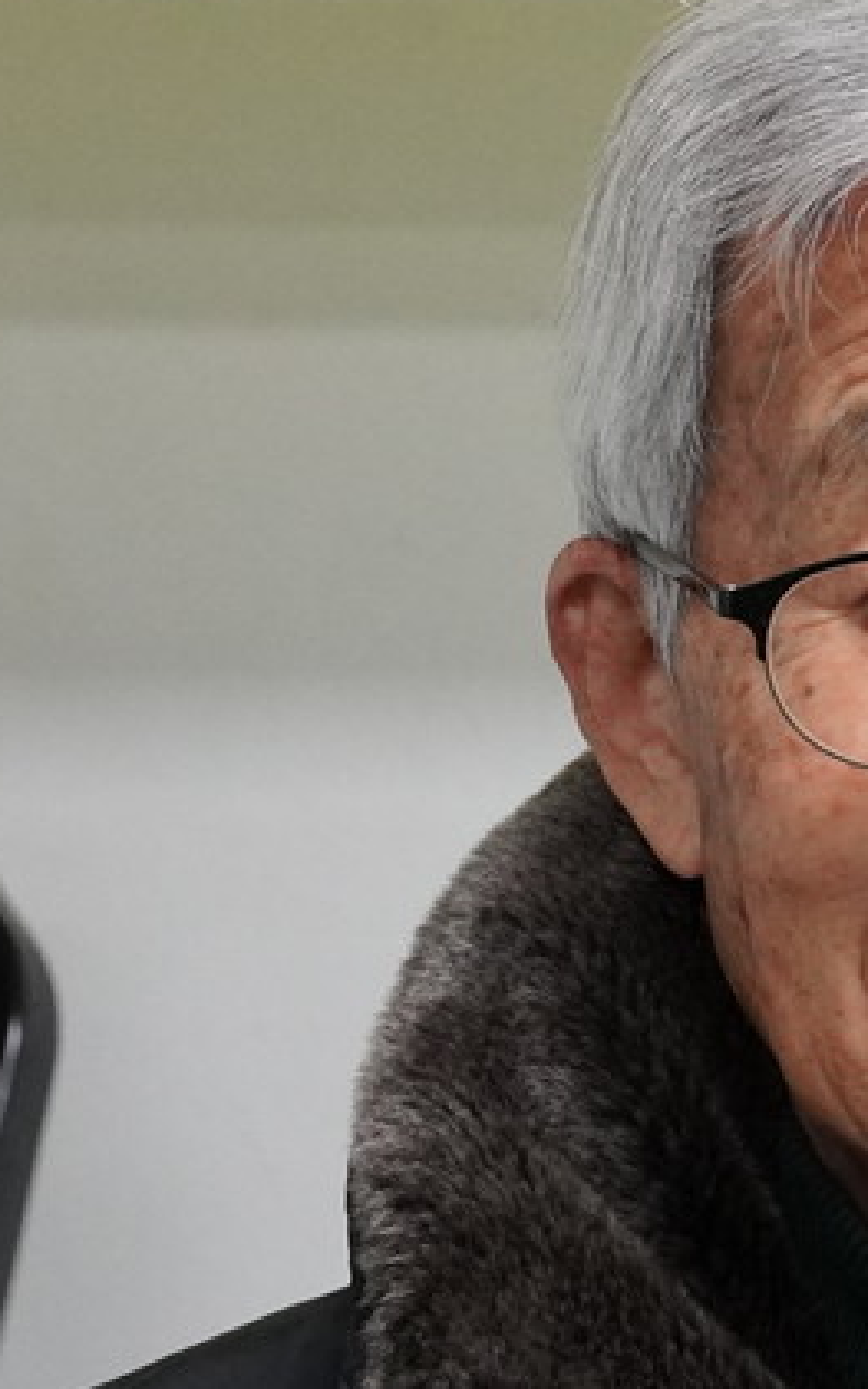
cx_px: 980
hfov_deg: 4.7
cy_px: 856
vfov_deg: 7.5
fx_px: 10564
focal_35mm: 279
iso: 3200
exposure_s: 1/100
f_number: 7.1
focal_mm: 60
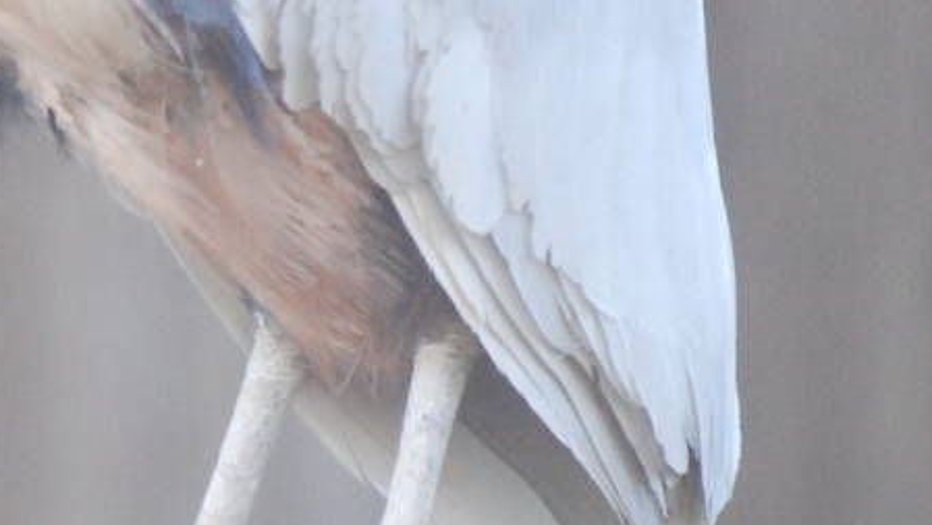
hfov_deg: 2.0
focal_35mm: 1093
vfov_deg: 1.1
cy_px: -18
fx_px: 27019
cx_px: -345
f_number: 7.1
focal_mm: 195
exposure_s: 1/160
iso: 1600
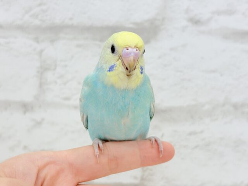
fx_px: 373
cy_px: 93
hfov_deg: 36.8
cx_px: 124
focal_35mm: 52
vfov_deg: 28.0
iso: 40
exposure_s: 1/50
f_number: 1.6
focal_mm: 5.96
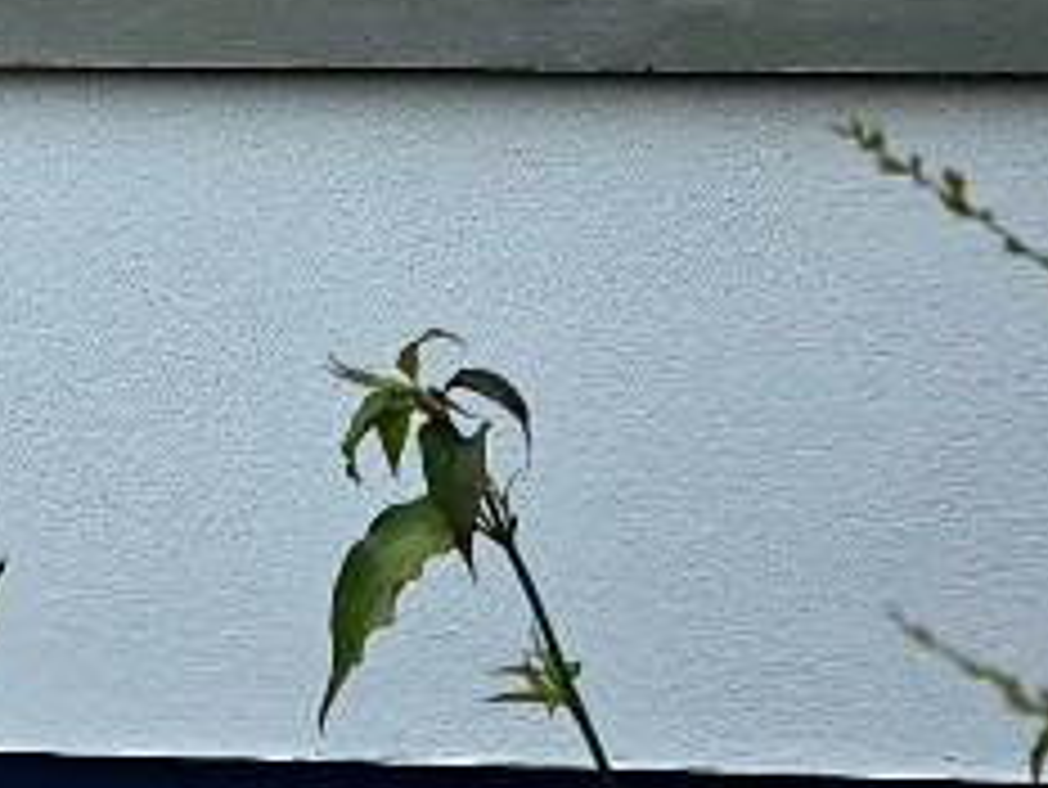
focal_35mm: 158
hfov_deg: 11.8
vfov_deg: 9.0
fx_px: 4786
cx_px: -679
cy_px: -648
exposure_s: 1/370
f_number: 1.7
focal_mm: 6.3
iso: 40
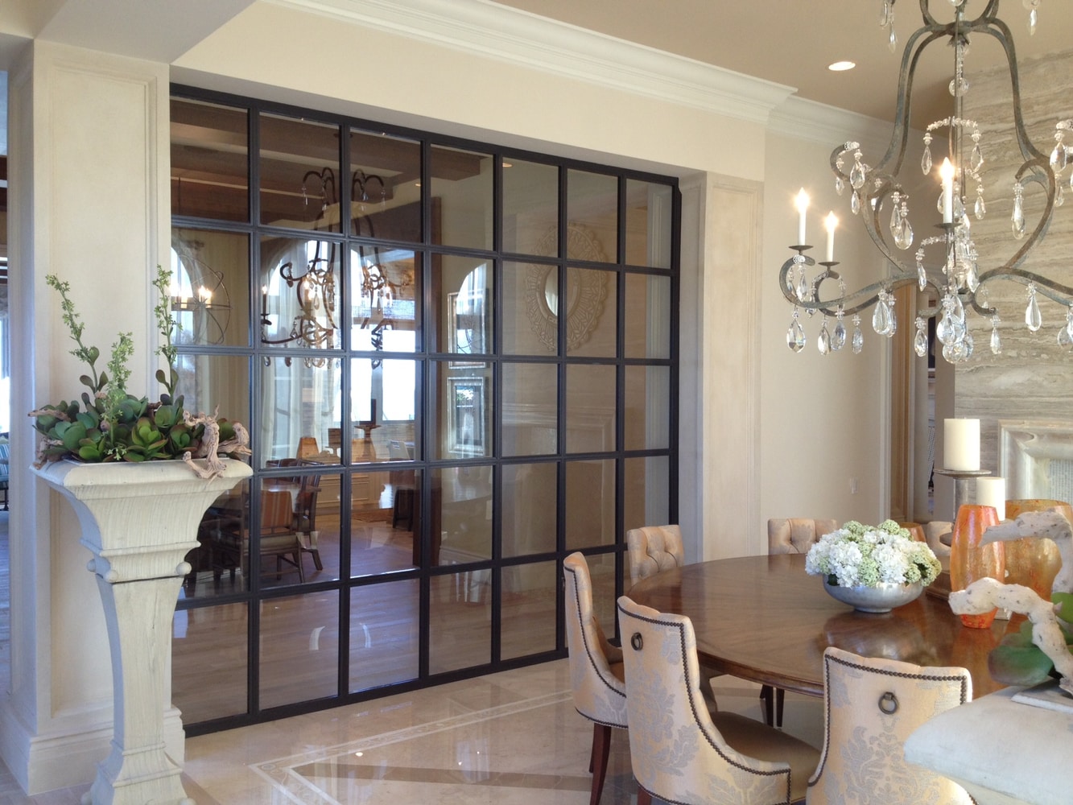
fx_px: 1085
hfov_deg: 52.6
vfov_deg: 40.7
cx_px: 536
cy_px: 402
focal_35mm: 35
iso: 64
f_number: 2.4
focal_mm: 4.28
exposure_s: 1/60
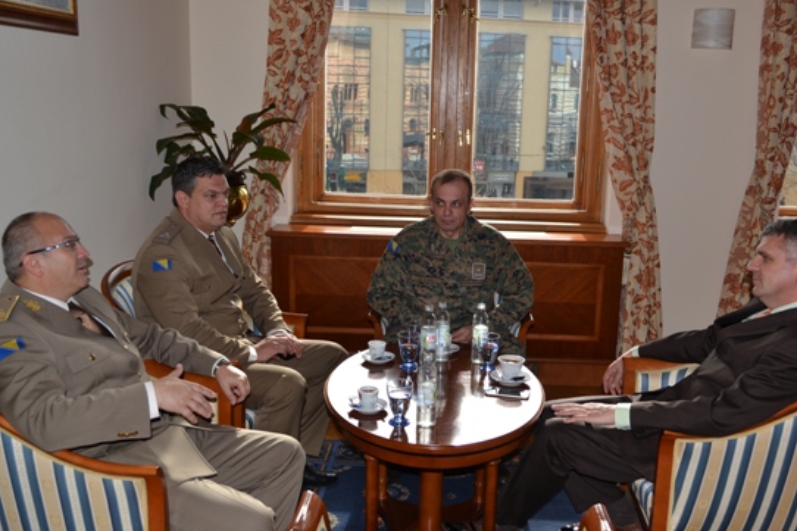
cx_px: 428
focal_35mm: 39
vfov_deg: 34.2
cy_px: 285
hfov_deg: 49.5
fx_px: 863
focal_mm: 22
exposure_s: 1/200
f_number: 5.6
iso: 100
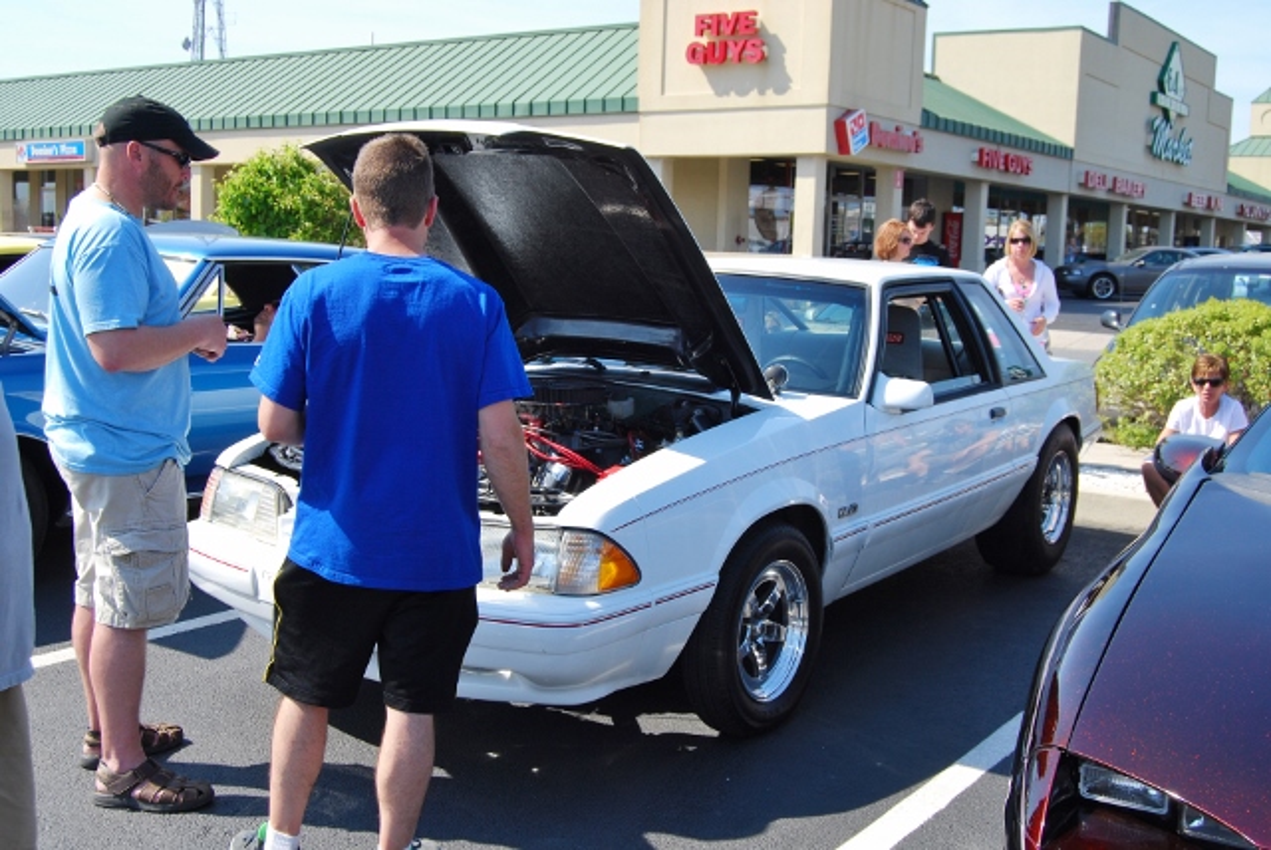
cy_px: 425
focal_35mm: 39
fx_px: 1378
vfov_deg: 34.3
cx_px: 636
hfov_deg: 49.5
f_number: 8
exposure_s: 1/250
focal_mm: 26
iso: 200
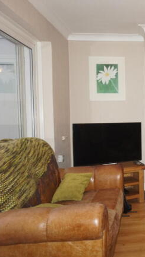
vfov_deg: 52.8
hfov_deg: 27.1
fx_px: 259
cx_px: 179
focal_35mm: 38
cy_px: 129
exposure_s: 1/160
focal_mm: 16
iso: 800
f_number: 3.5
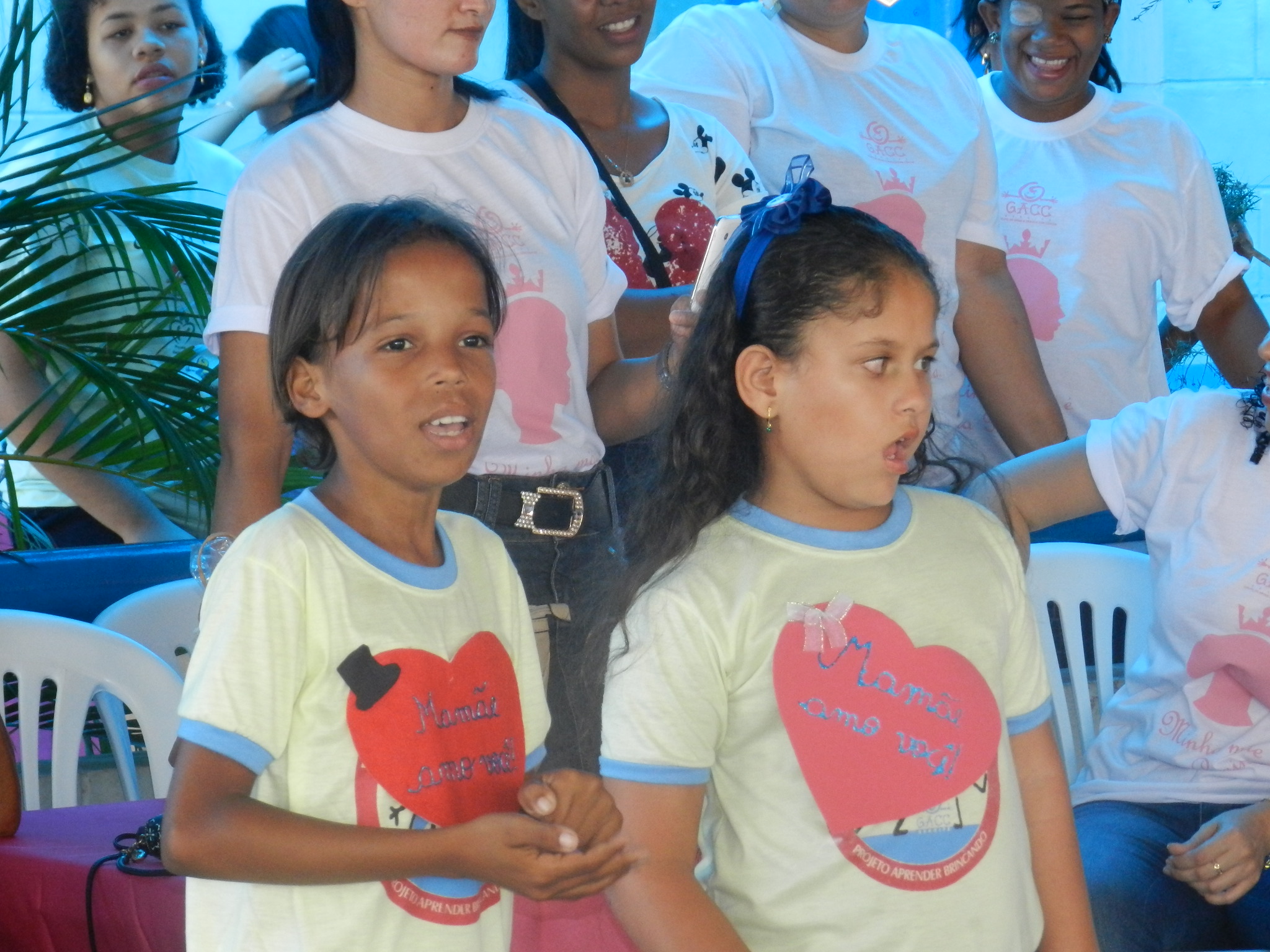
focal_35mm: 191
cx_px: 635
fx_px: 7007
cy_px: 476
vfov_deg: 7.8
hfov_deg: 10.4
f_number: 5.5
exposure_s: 1/100
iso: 800
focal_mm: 34
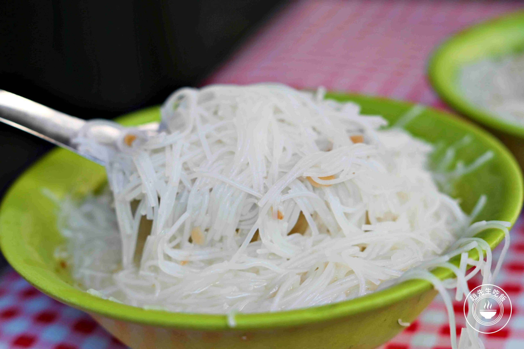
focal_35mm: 75
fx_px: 1092
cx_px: 262
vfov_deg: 18.2
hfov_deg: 27.0
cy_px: 174
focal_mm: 50
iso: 160
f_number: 3.2
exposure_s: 1/200
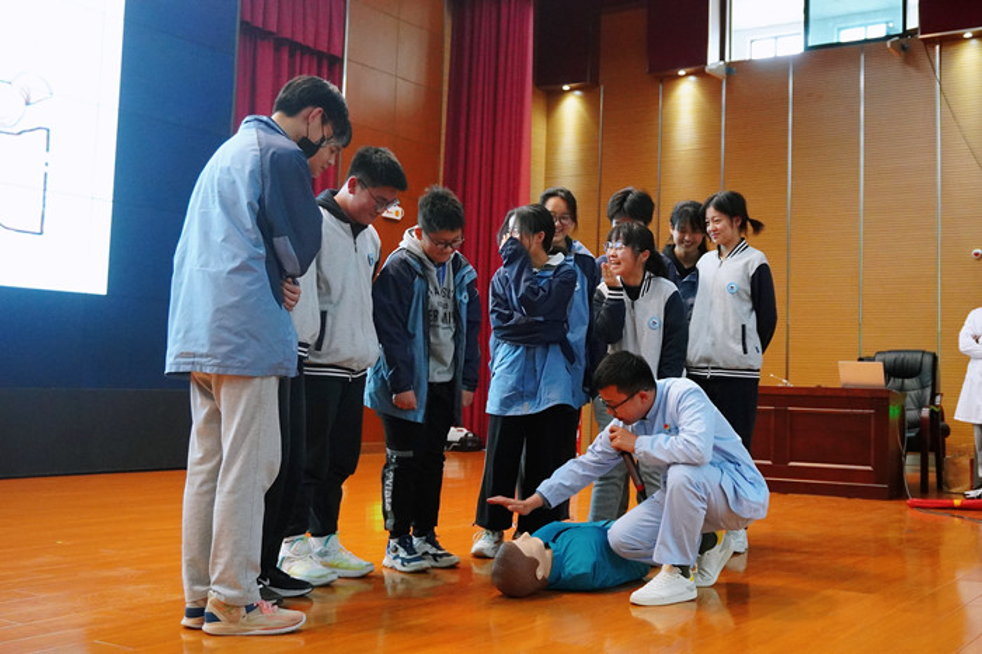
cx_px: 491
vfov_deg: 39.9
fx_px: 900
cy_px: 327
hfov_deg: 57.2
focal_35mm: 33
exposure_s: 1/160
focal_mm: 22
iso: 4000
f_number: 4
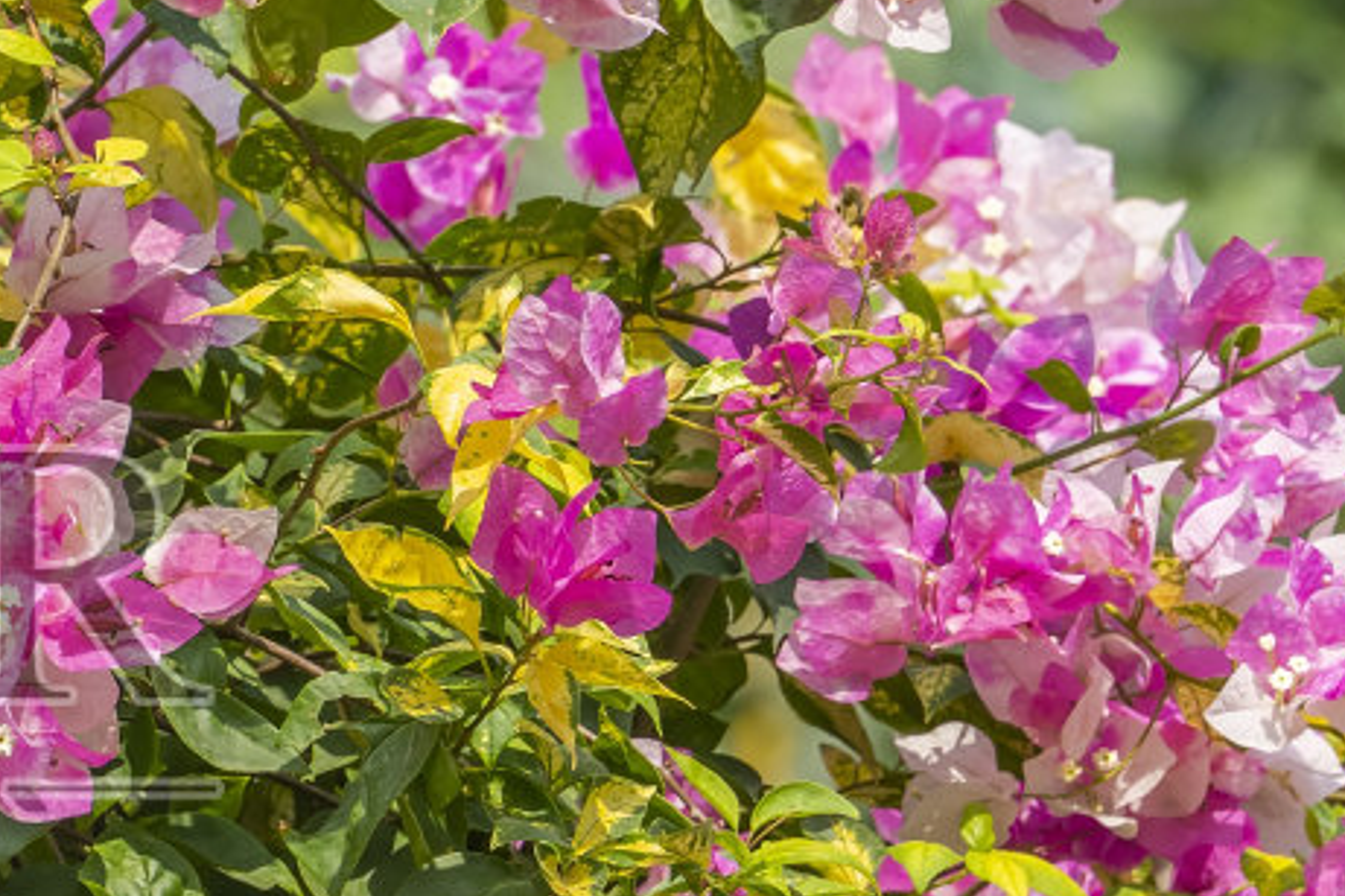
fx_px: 25918
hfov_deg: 3.0
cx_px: -268
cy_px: 646
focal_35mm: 694
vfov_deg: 2.0
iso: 100
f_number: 7.1
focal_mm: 200
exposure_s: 1/320
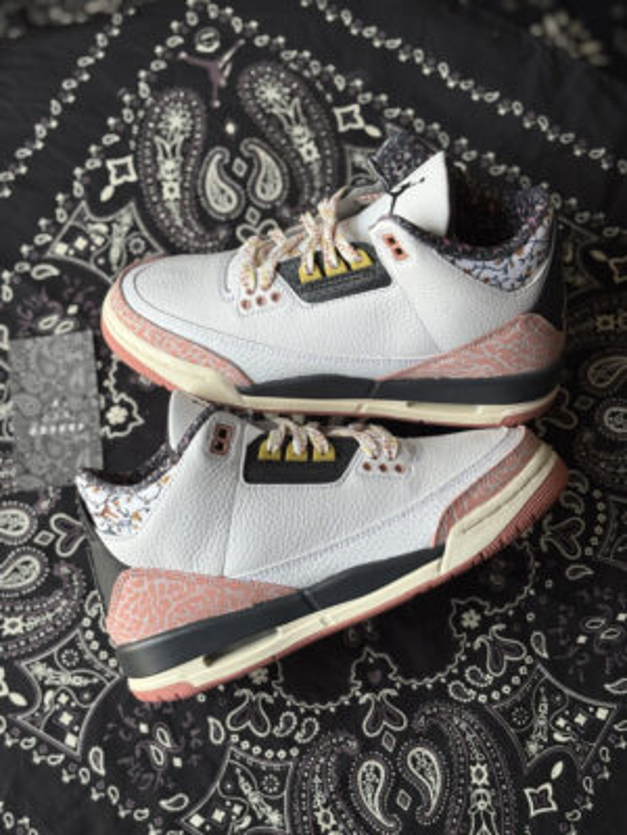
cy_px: 418
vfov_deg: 36.8
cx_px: 314
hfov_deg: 28.0
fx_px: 1256
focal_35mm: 52
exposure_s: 1/544
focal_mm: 5.96
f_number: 1.6
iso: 32
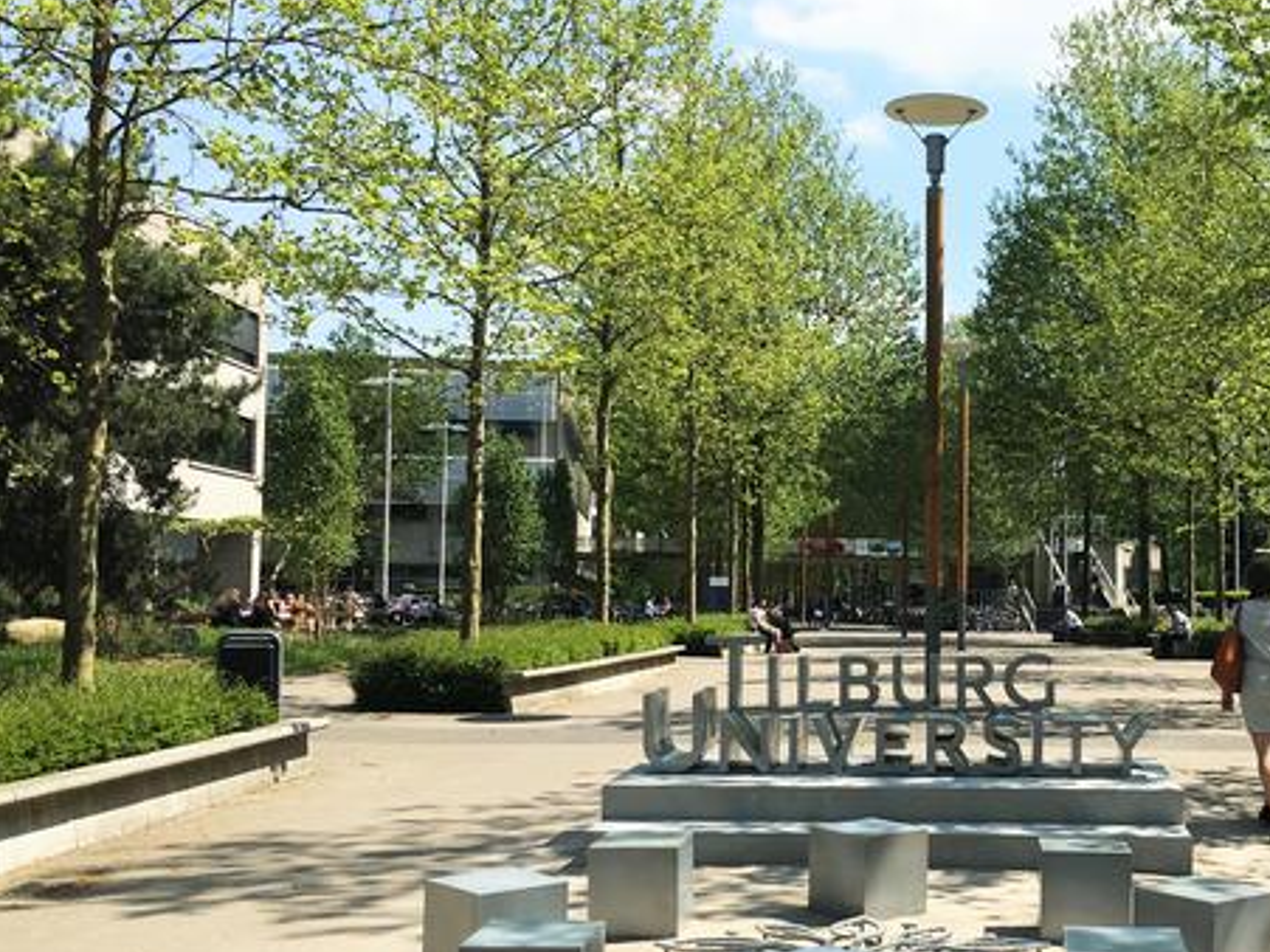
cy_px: 513
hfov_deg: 41.1
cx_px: 926
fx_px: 1651
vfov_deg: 32.2
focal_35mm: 45
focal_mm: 4.15
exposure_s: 1/1538
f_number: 2.2
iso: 25
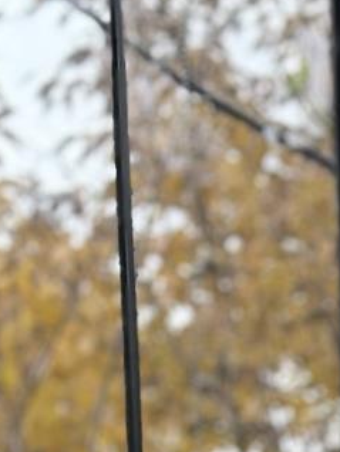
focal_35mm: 201
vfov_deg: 9.2
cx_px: 613
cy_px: 937
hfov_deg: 7.2
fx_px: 2629
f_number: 1.78
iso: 200
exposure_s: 1/50
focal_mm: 6.76
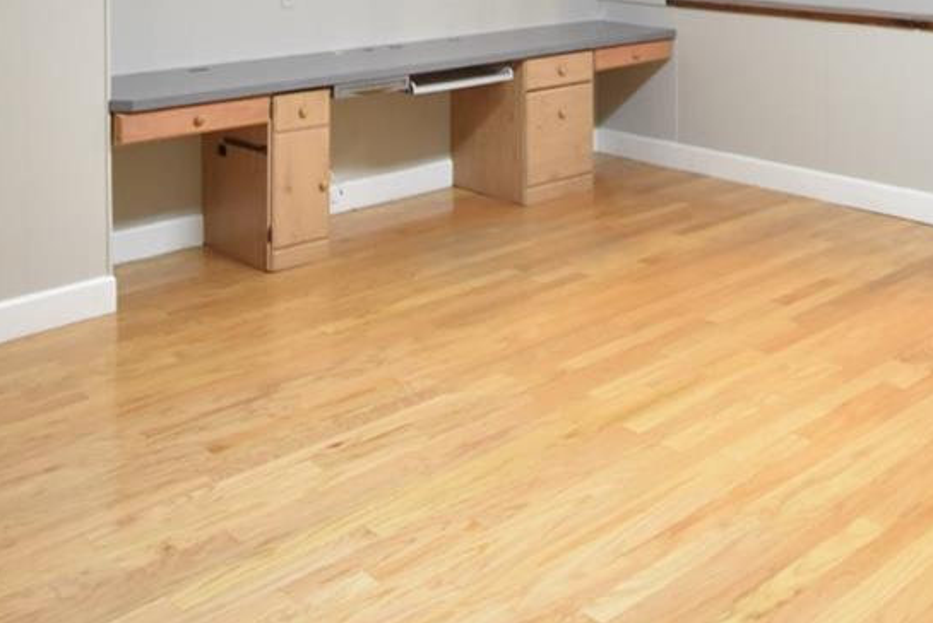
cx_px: 596
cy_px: -106
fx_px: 1141
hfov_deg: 44.0
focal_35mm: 44
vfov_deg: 27.3
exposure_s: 1/20
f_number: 3.5
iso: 800
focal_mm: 10
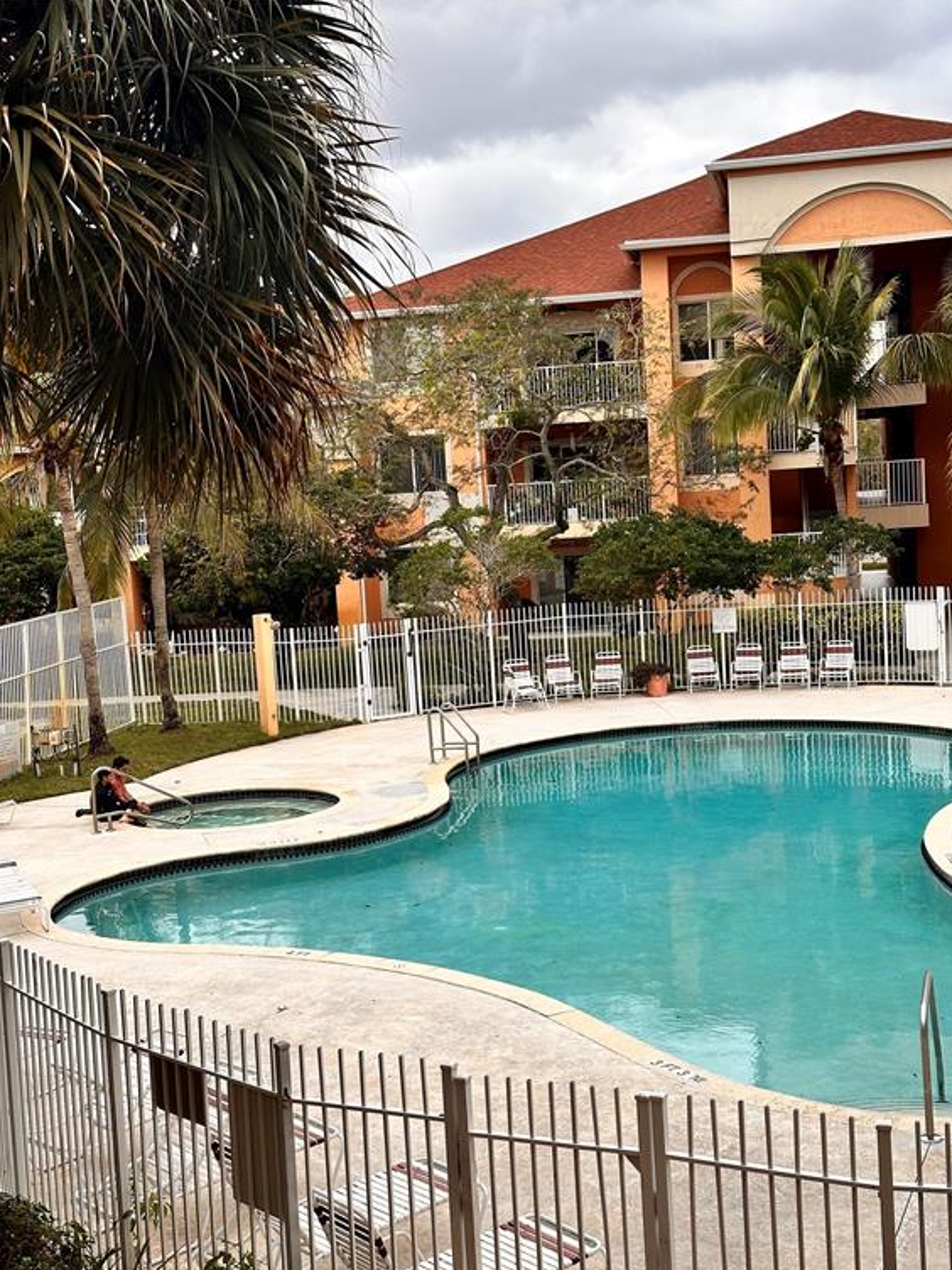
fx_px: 1797
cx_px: 474
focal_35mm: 49
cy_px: 643
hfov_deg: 29.7
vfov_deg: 38.9
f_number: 1.78
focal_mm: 6.86
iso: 64
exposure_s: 1/762
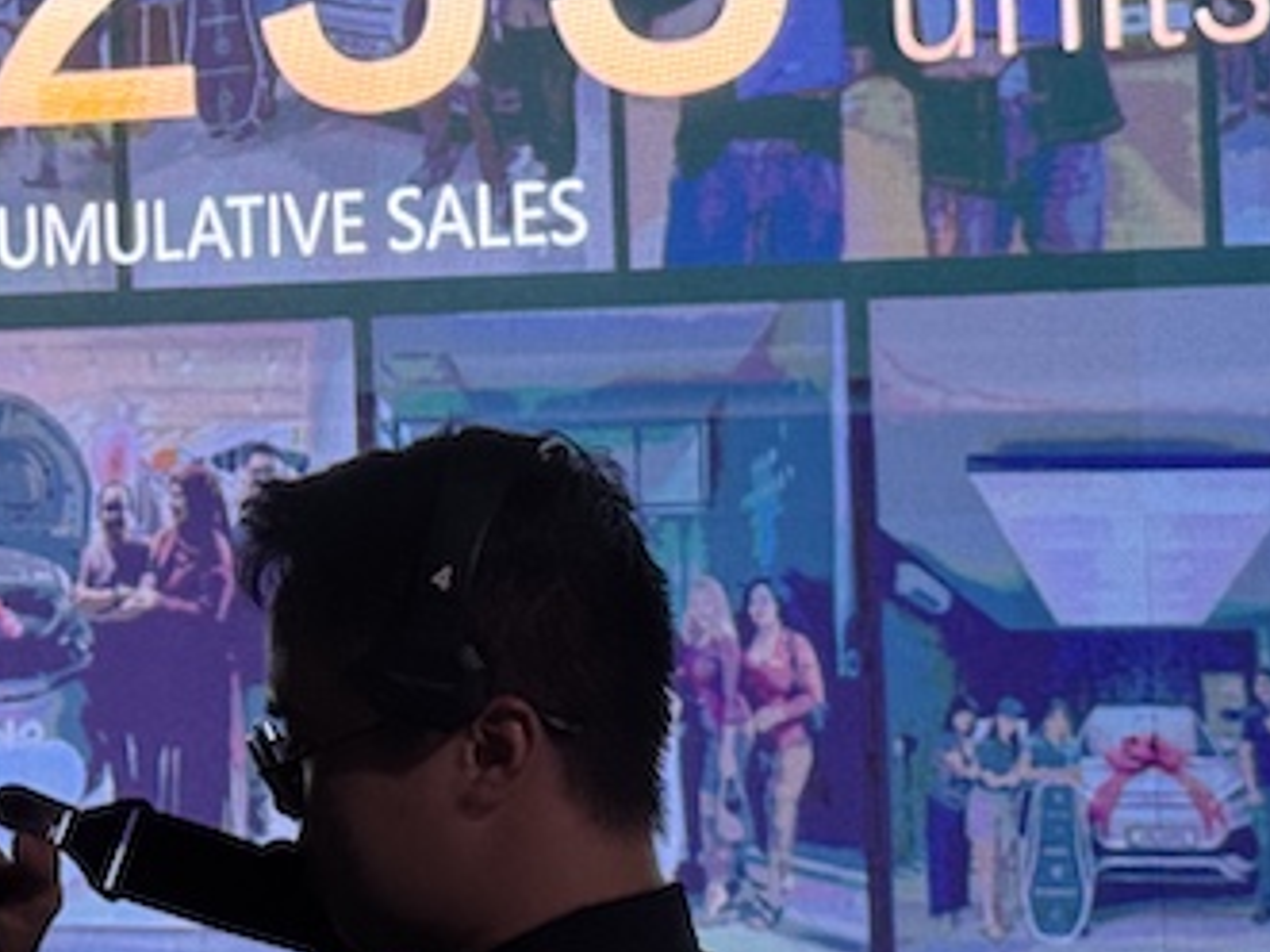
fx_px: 5318
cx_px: 322
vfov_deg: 10.2
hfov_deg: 13.6
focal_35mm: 145
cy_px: 146
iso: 80
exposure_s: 1/77
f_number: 1.78
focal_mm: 6.76
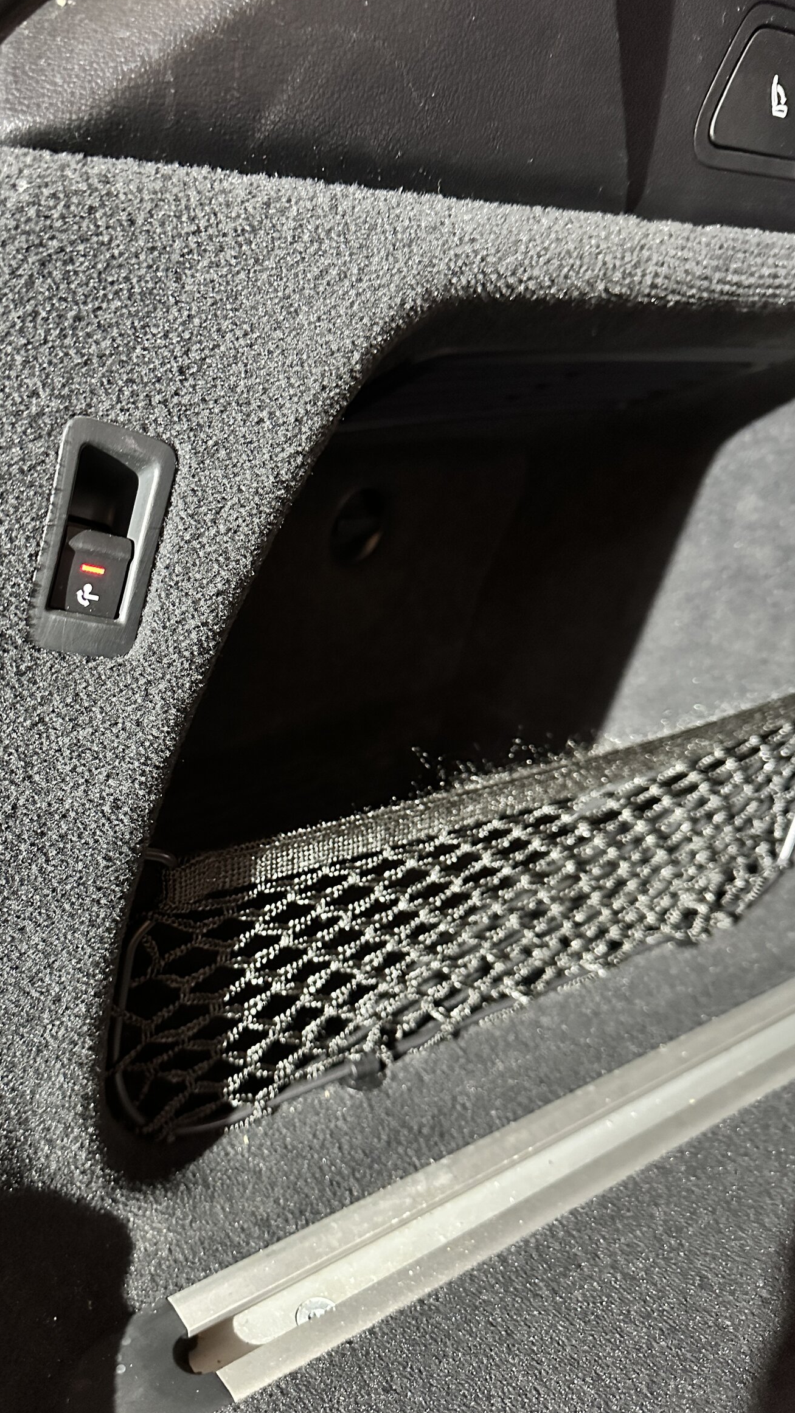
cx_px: 265
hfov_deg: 42.3
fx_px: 1012
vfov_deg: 69.9
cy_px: 701
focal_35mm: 27
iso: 1000
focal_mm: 6.86
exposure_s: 1/33
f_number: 1.78
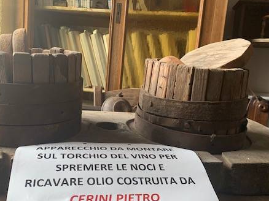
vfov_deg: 37.7
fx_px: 295
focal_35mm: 38
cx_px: 113
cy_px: 104
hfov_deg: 48.8
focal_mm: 4.25
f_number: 1.8
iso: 100
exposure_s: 1/71
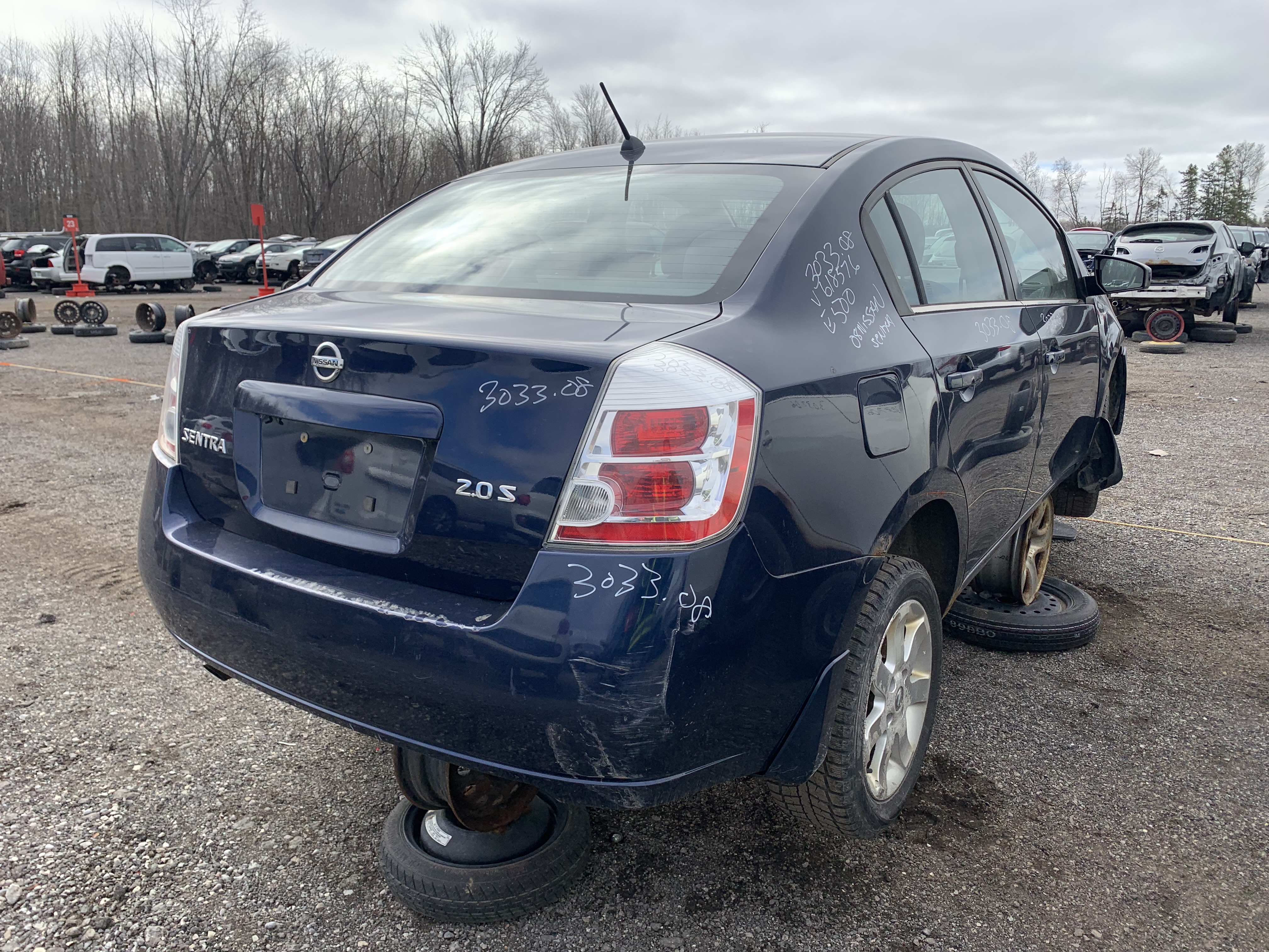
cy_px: 476
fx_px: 953
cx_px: 634
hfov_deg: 67.3
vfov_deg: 53.1
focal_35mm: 26
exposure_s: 1/1468
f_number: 1.8
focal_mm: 4.25
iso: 25
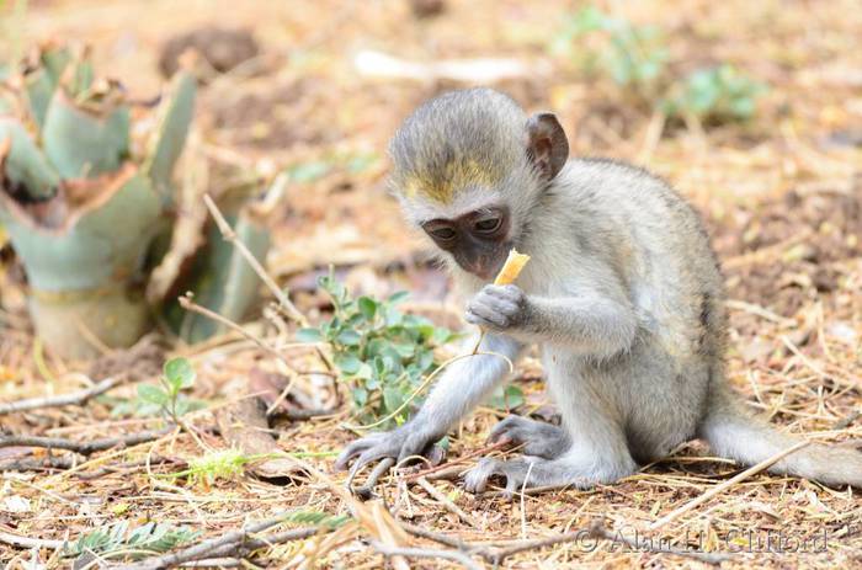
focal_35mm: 450
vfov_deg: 3.0
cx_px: 431
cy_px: 285
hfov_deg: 4.6
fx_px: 10748
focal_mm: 300
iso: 1400
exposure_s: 1/400
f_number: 5.3
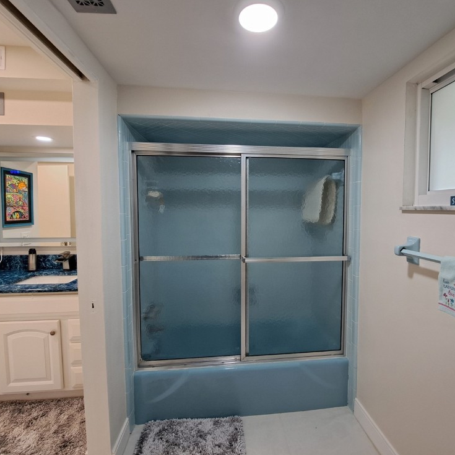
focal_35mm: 16
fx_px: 238
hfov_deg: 87.2
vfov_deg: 87.4
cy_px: 225
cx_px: 248
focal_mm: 1.74
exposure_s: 1/40
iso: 100
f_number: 2.2
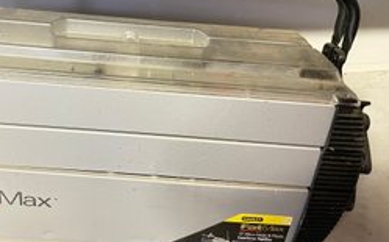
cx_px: 127
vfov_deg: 33.4
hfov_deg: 50.6
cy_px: 102
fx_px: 402
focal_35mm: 38
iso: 500
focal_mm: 4.2
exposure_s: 1/40
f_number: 1.6
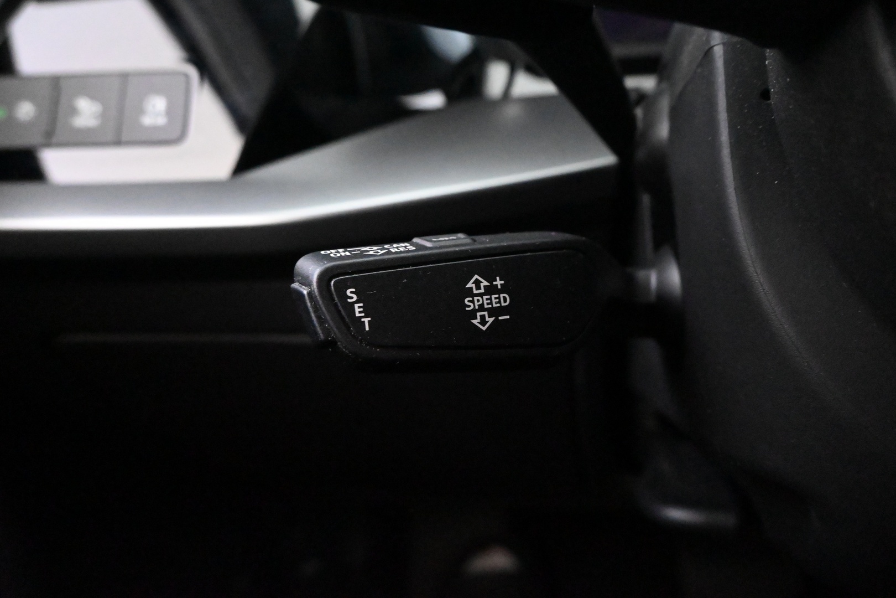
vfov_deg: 47.9
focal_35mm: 27
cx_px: 448
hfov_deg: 67.4
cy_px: 299
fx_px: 672
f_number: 5
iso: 16000
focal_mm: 18
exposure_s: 1/30
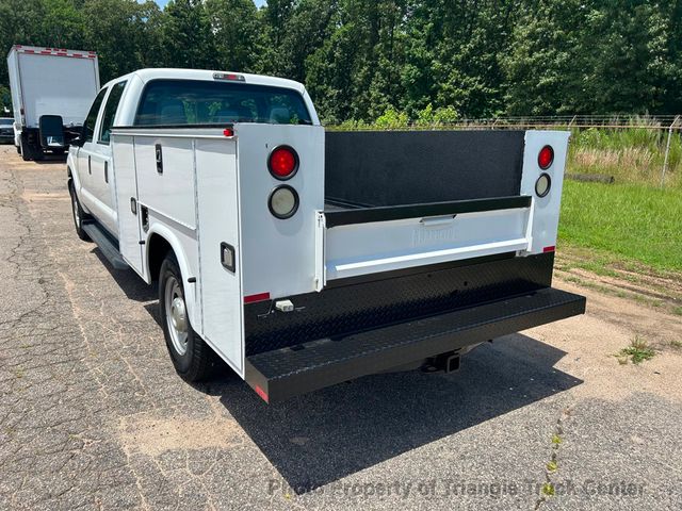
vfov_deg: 53.1
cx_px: 341
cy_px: 256
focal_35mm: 26
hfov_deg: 67.3
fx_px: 512
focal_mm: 5.7
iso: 50
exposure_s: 1/4115
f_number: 1.5
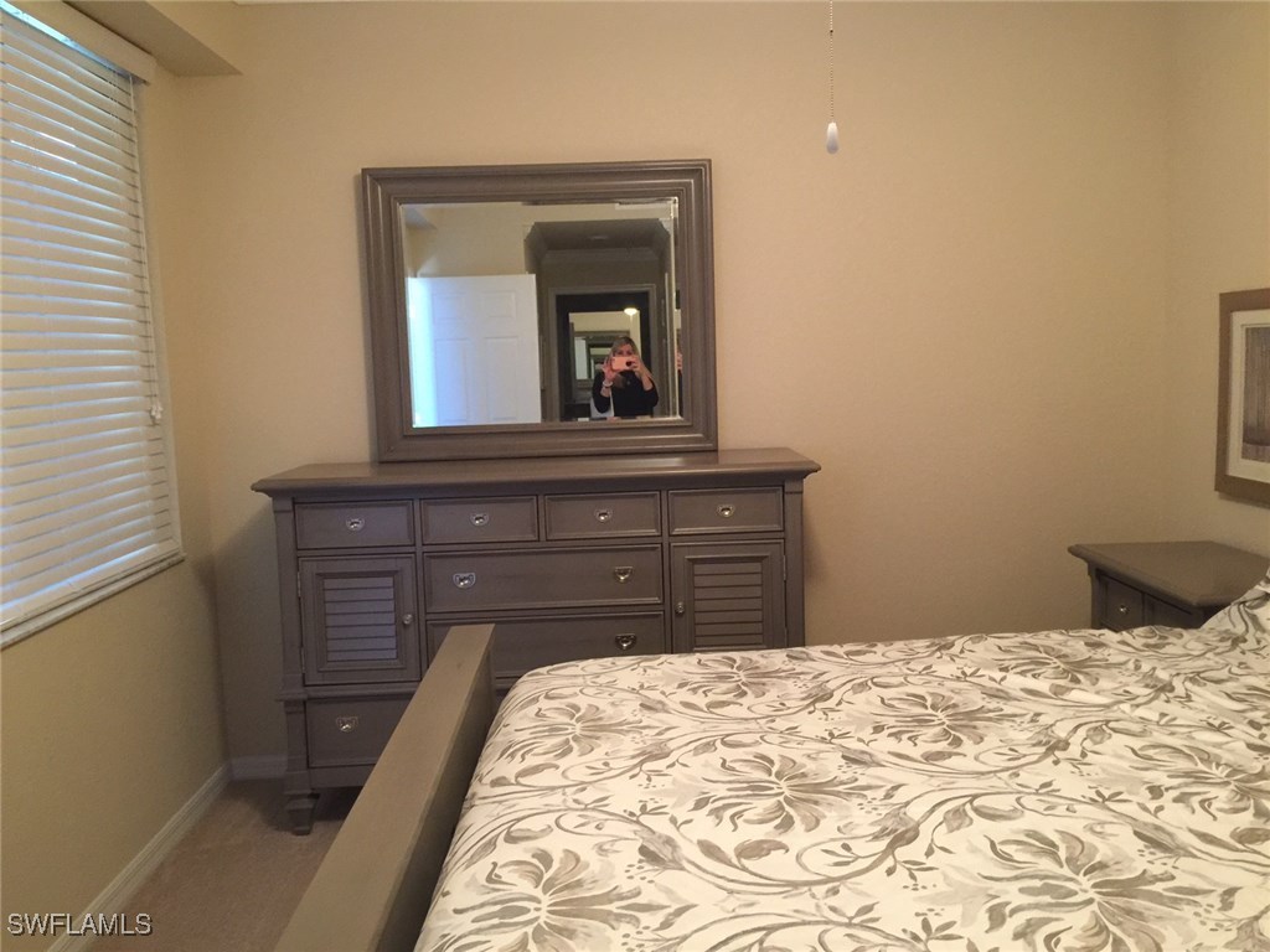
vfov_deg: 48.2
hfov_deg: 61.7
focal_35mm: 29
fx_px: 1064
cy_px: 476
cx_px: 635
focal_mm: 4.15
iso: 100
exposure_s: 1/15
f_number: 2.2
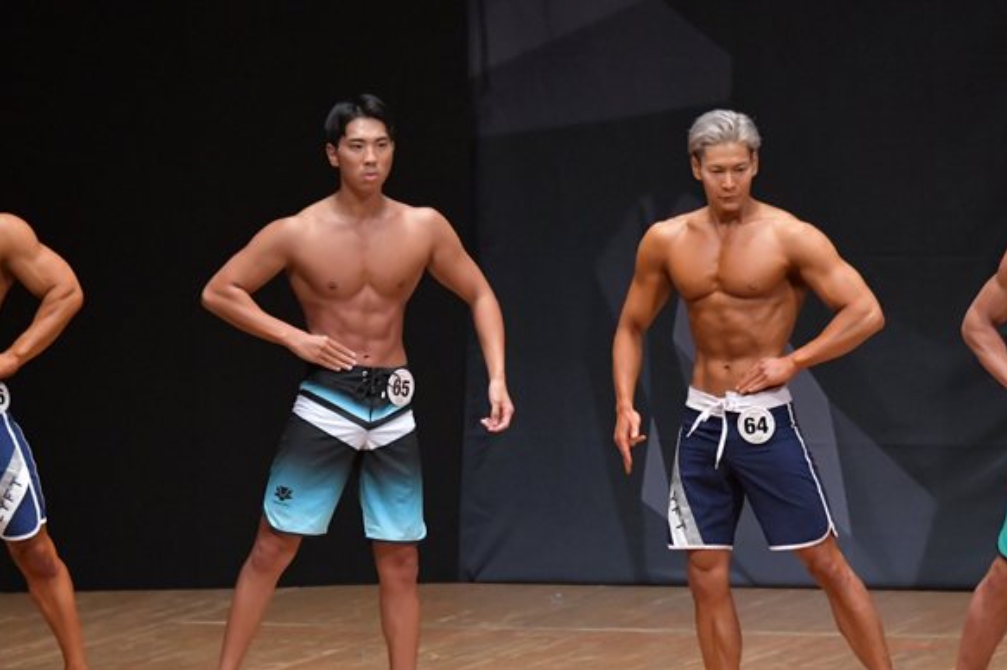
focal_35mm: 319
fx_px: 8918
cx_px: 419
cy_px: 432
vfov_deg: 4.3
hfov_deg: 6.5
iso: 6400
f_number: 5.6
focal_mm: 160
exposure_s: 1/400
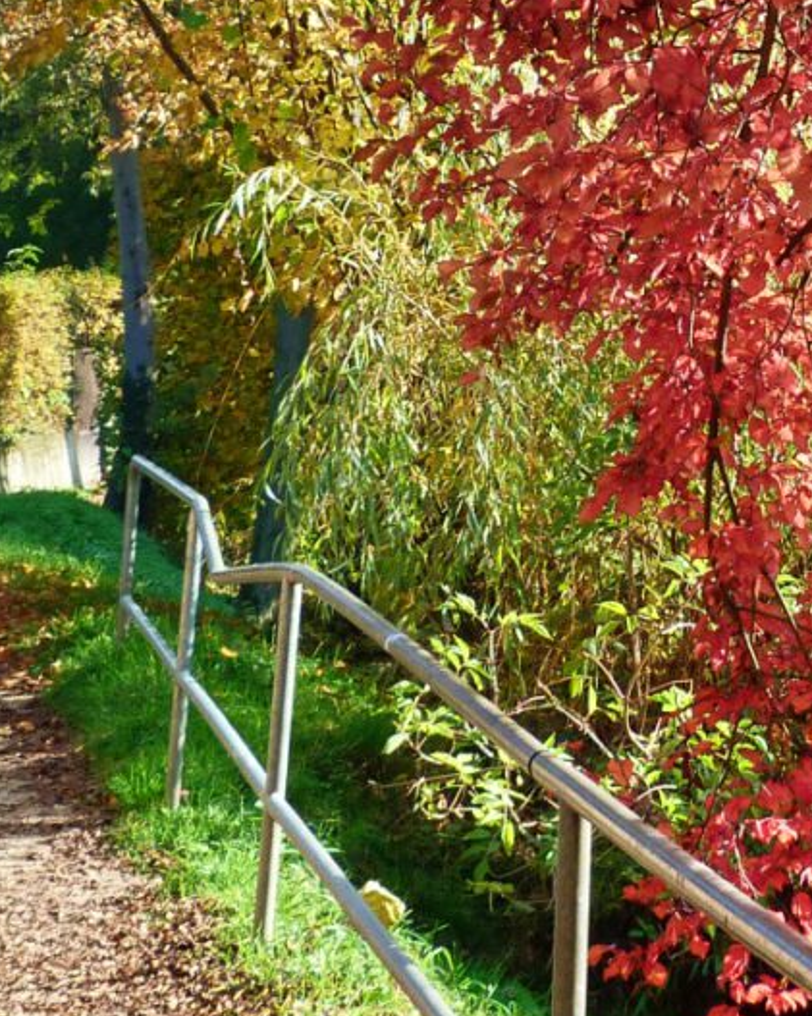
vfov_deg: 16.3
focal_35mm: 117
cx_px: 836
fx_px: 3518
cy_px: 233
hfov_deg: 13.0
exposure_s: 1/125
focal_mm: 6.7
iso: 80
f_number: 4
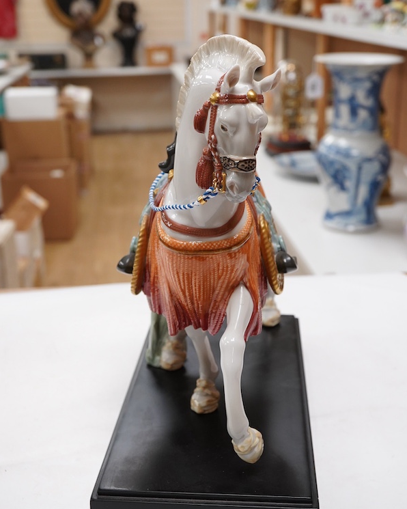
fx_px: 768
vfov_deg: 36.7
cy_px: 263
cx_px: 204
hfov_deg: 29.7
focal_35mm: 51
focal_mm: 30
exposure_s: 1/125
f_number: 9
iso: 1250
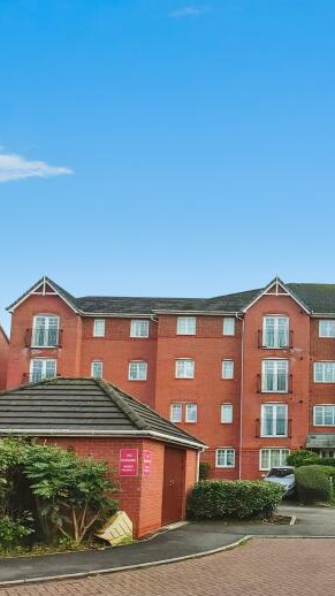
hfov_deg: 36.3
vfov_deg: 64.5
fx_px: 443
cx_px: 352
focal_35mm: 28
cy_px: 435
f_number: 2
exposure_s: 1/1200
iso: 50
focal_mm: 1.82
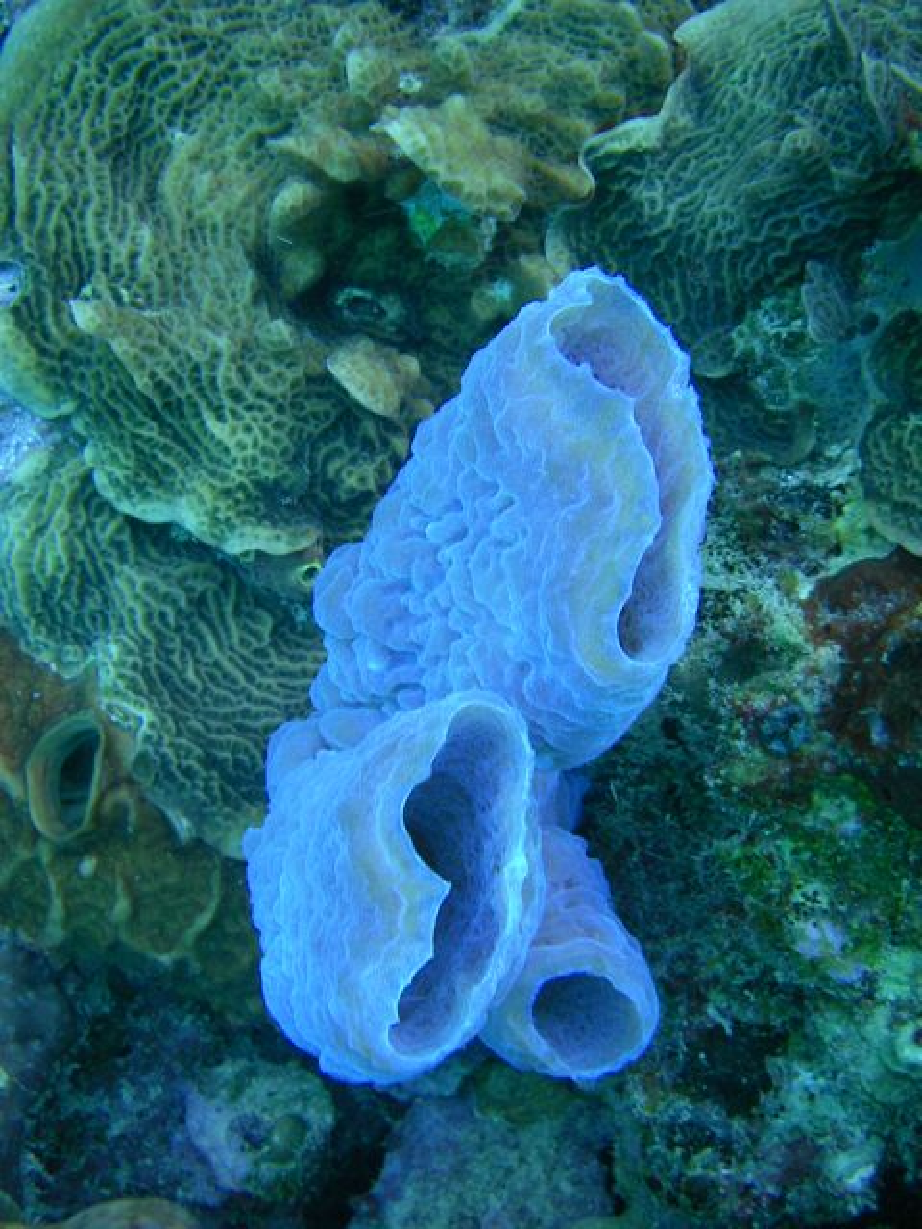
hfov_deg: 37.7
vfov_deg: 49.0
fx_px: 1350
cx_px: 461
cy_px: 614
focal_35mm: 38
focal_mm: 6.3
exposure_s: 1/50
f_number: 3.3
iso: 250
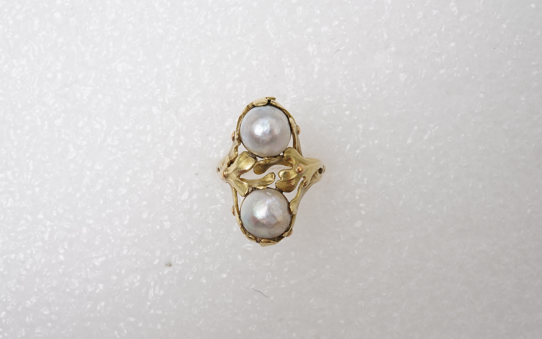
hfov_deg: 43.5
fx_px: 680
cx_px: 272
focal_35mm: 46
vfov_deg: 28.0
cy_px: 177
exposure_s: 1/125
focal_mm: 30
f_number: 20
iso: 500
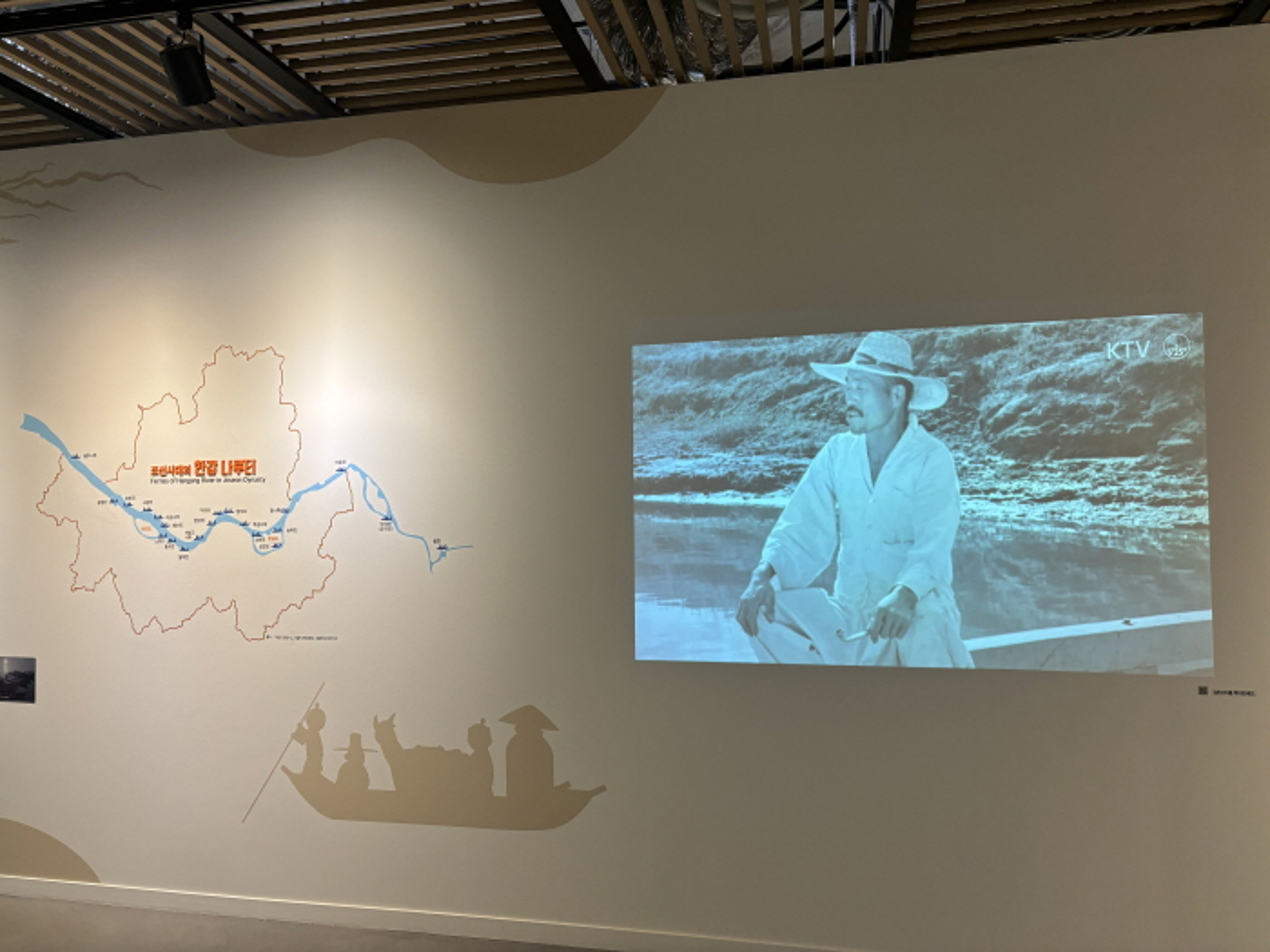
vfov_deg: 53.1
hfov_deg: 67.3
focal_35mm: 26
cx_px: 635
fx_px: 954
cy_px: 476
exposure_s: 1/120
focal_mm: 5.96
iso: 125
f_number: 1.6
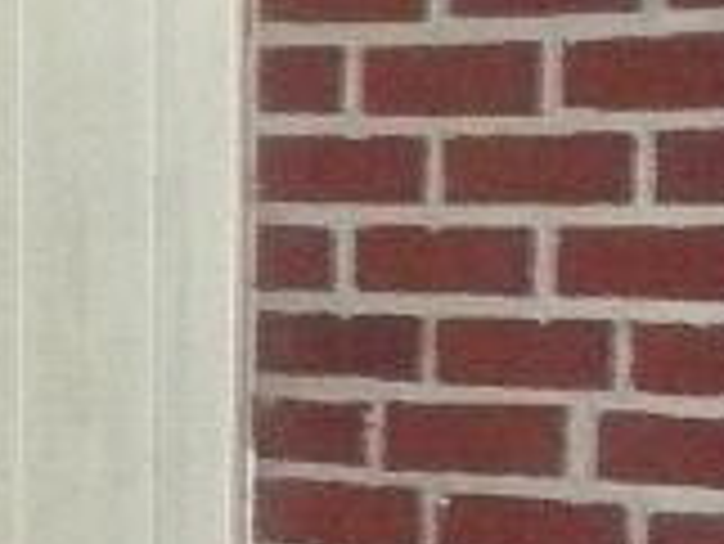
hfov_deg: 8.1
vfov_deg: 6.6
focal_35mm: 223
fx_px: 4668
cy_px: 787
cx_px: -1115
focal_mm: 4.6
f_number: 3.3
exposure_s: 1/30
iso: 640
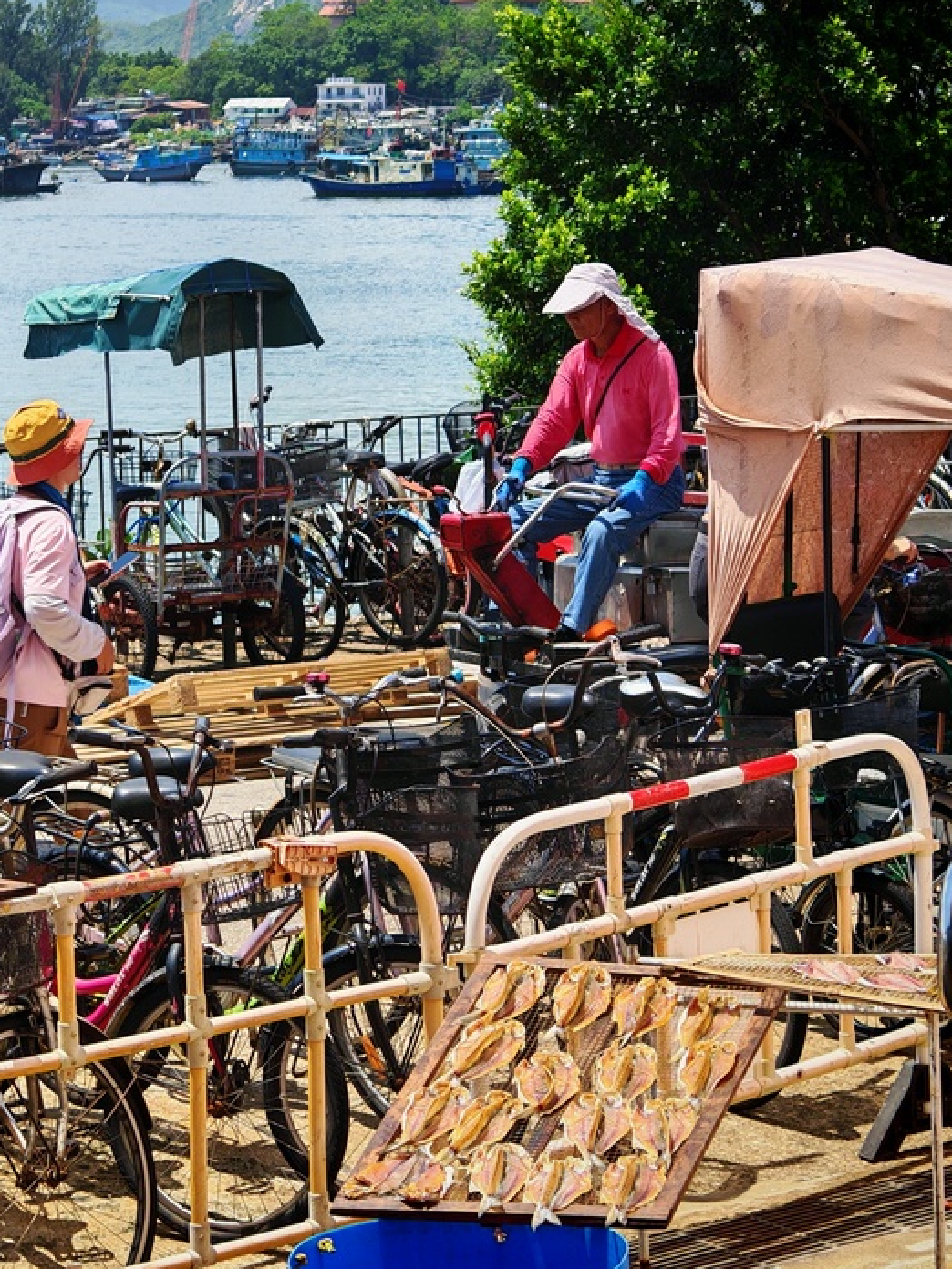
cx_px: 290
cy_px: 503
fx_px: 3887
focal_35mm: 106
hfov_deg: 13.9
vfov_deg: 18.5
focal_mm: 15.38
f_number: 2.6
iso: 50
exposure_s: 1/320
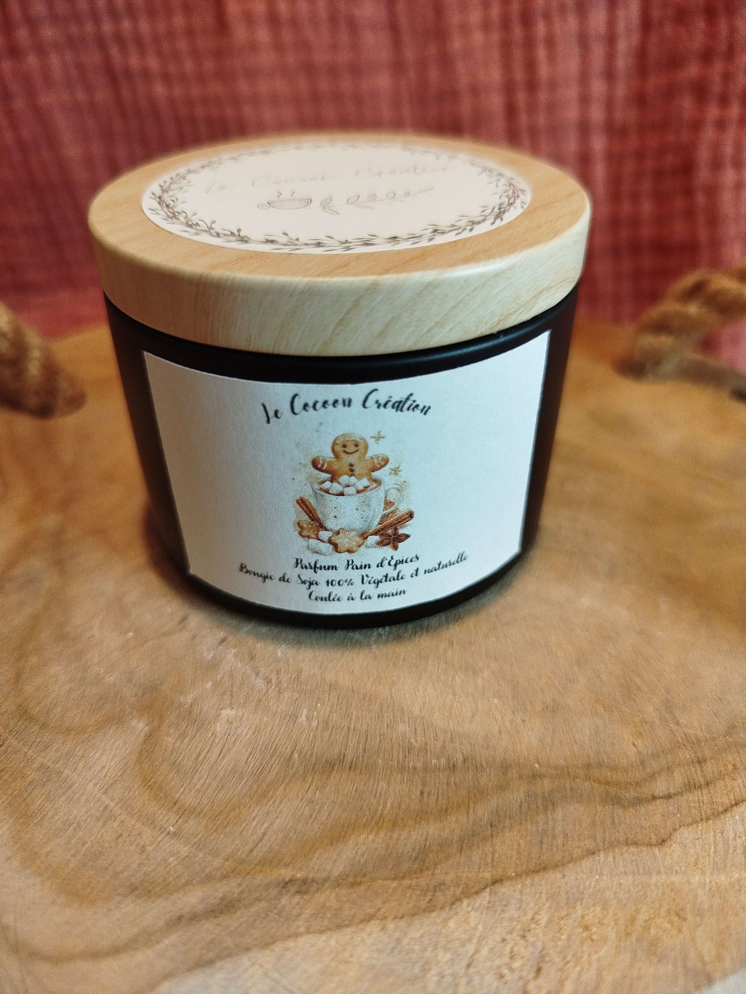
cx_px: 373
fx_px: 690
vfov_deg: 71.6
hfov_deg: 56.8
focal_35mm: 24
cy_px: 497
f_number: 1.7
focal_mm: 5.31
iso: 500
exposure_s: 1/33
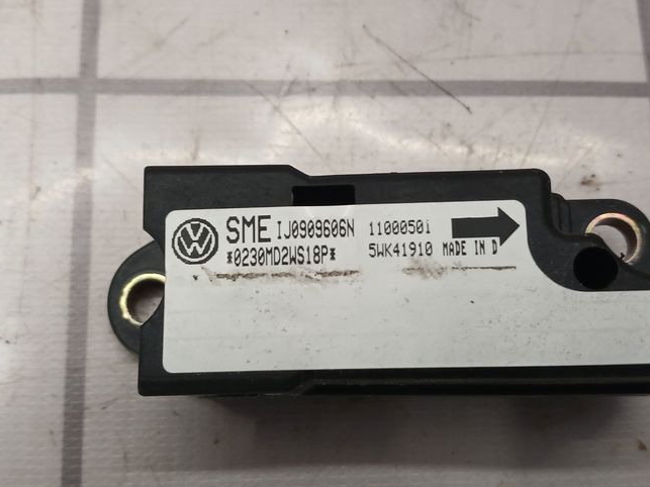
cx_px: 338
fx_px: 807
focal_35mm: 43
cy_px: 256
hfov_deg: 43.8
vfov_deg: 33.6
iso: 80
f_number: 1.8
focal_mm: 4
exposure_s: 1/50
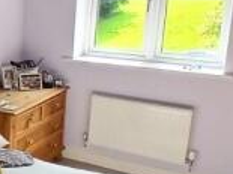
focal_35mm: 64
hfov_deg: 26.9
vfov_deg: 22.9
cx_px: -44
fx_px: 430
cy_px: 88
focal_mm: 1.4
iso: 80
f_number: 2.2
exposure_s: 1/100
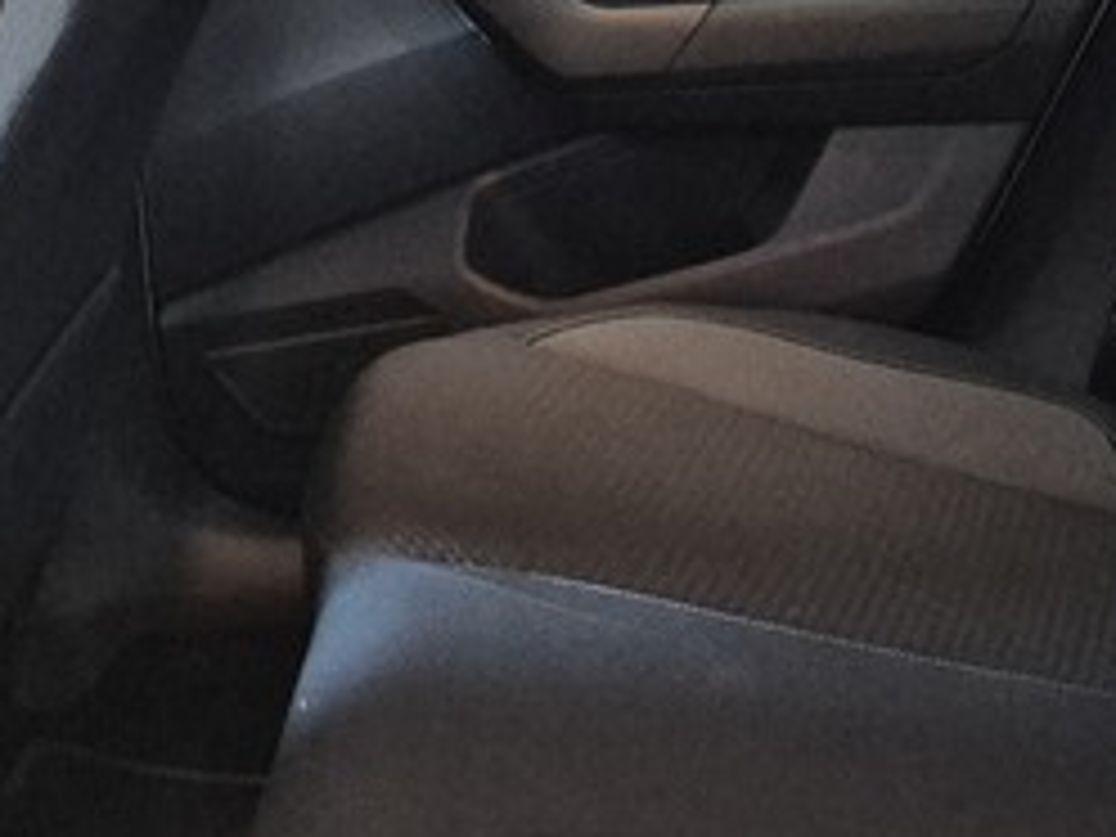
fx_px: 3063
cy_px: 490
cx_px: 814
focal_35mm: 95
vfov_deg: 15.6
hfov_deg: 20.5
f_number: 1.8
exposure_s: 1/100
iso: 2000
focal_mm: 5.4
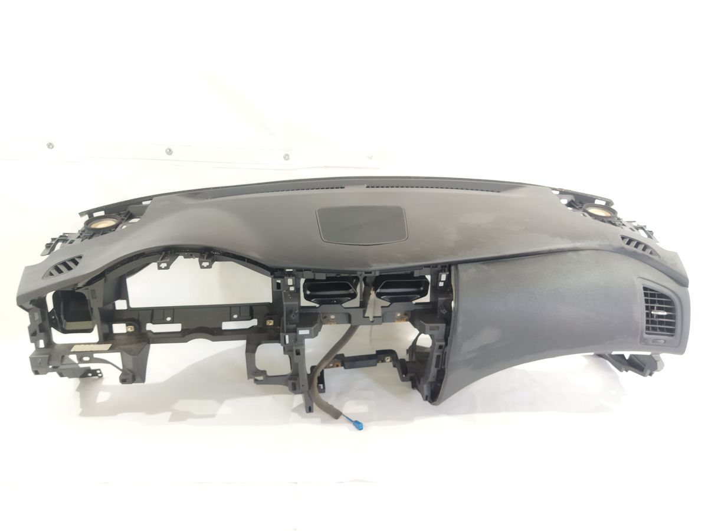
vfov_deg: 51.4
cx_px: 354
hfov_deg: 65.3
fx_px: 552
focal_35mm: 27
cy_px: 266
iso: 225
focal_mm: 4.71
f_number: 1.79
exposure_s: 1/25
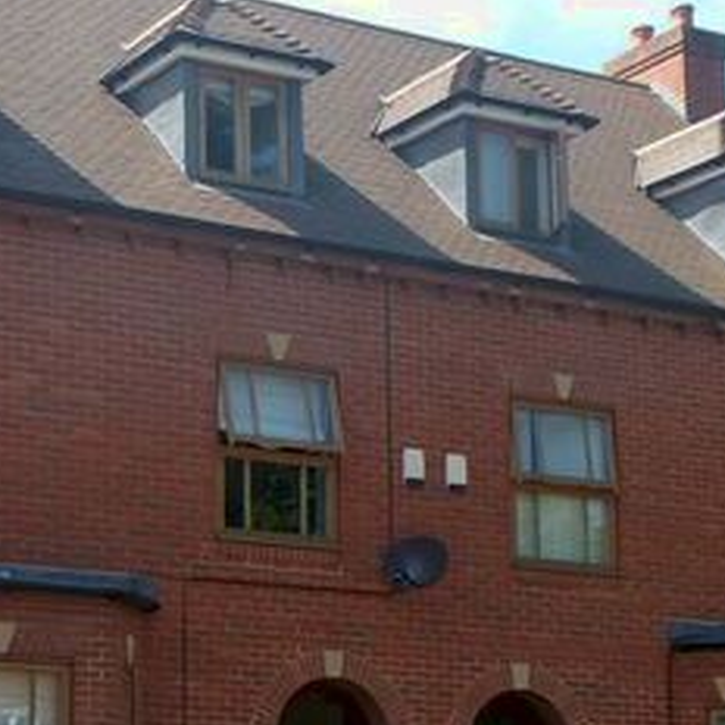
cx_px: 69
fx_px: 2085
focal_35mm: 88
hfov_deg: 19.4
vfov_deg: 19.5
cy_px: 605
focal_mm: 5.9
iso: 100
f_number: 4
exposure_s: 1/250
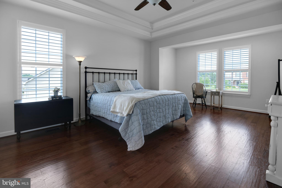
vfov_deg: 73.7
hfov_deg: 96.7
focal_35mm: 16
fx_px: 125
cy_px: 94
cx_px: 141
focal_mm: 16
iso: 100
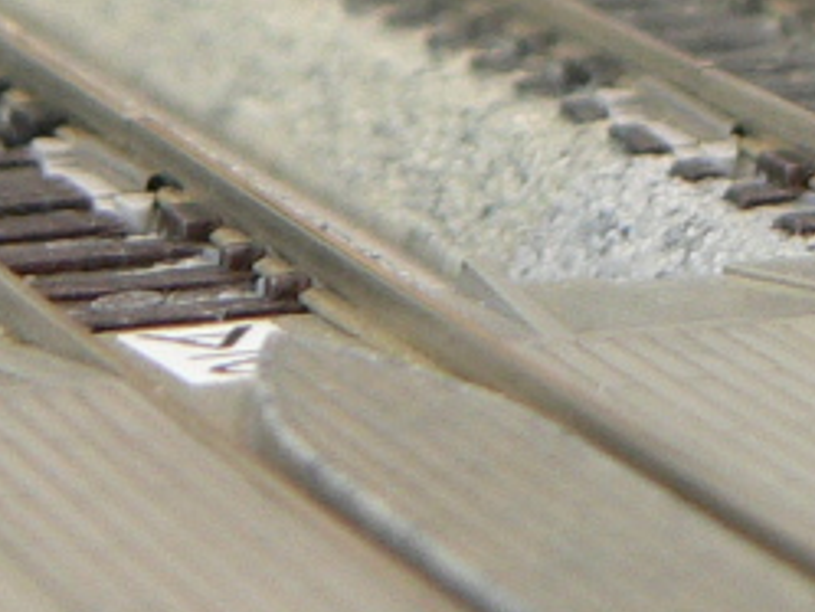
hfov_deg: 6.8
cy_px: -579
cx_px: 939
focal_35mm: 288
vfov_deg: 5.1
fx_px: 6784
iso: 100
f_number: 2.8
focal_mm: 9.3
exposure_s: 1/6
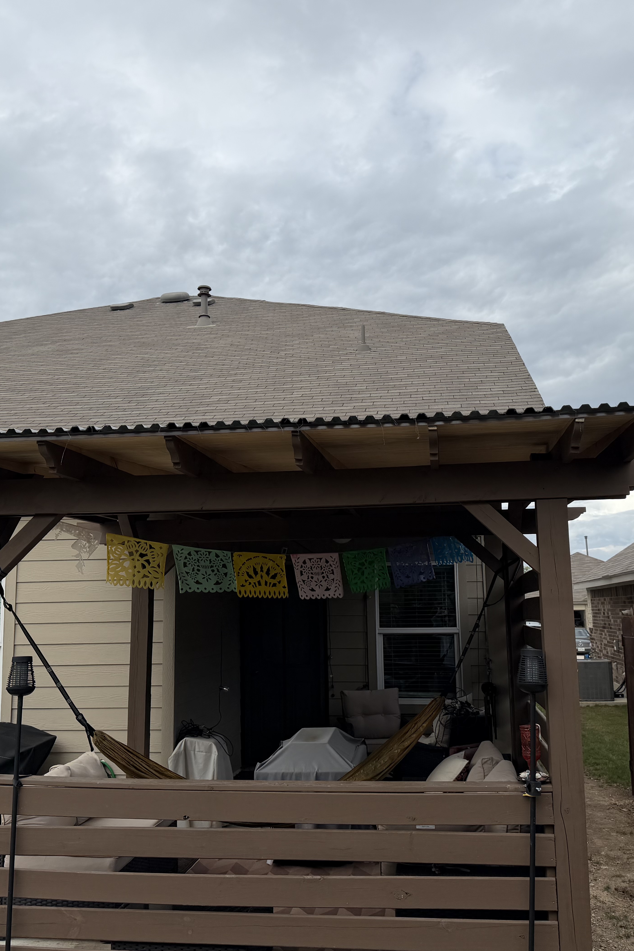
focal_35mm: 34
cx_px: 312
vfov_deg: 55.8
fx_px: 898
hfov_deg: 38.9
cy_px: 477
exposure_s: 1/4673
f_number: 1.78
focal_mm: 6.76
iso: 80
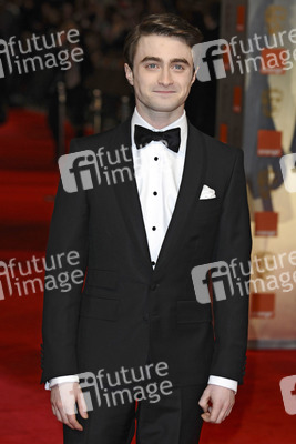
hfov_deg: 9.2
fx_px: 1848
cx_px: 148
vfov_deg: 13.7
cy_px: 222
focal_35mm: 150
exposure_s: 1/200
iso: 320
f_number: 4.5
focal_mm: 100
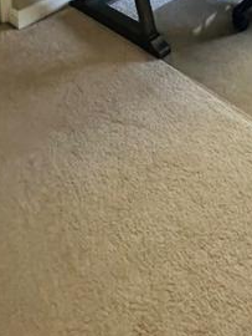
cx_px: 154
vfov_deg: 22.8
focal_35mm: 56
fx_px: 543
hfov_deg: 26.1
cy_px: -241
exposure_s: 1/60
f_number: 2.2
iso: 1000
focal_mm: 2.22
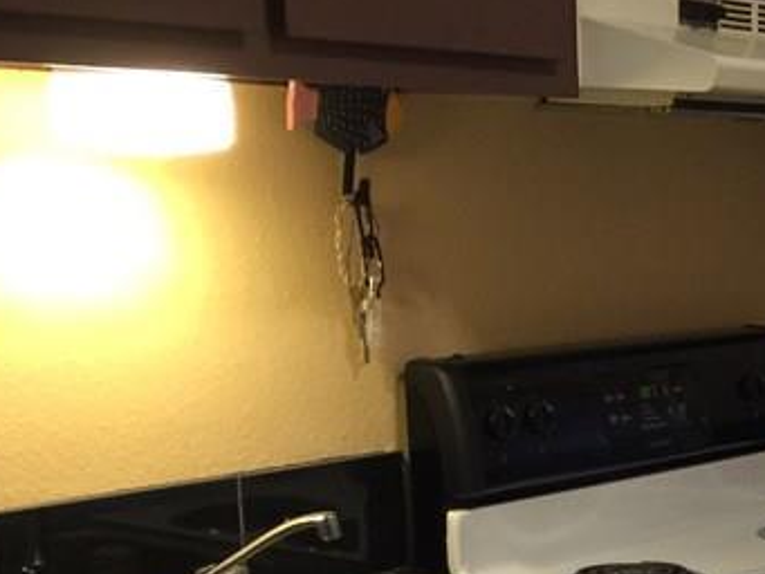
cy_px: 632
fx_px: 1923
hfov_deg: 20.2
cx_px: 1045
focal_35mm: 87
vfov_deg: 16.5
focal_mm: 4.15
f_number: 2.2
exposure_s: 1/15
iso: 64
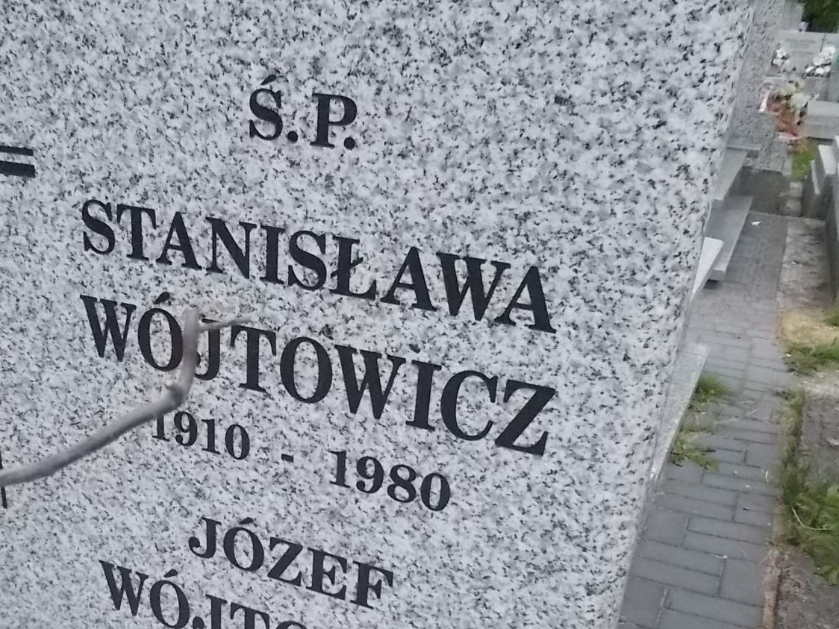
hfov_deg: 49.7
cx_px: 325
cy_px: 445
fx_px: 897
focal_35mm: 37
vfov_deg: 38.0
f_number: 8
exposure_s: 1/640
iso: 400
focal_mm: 4.6
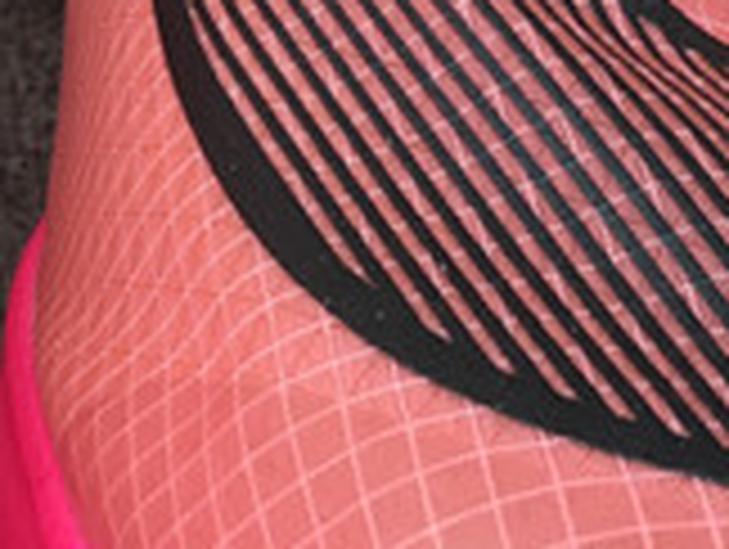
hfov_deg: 12.7
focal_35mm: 153
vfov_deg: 9.6
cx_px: -81
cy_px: -45
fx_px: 3227
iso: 25
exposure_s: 1/124
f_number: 2.4
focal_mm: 3.3
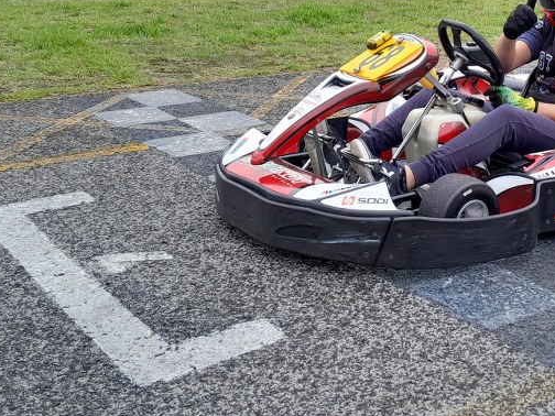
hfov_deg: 34.0
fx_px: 882
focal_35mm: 55
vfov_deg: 26.0
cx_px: 436
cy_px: 67
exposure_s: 1/132
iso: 40
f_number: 1.8
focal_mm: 3.98
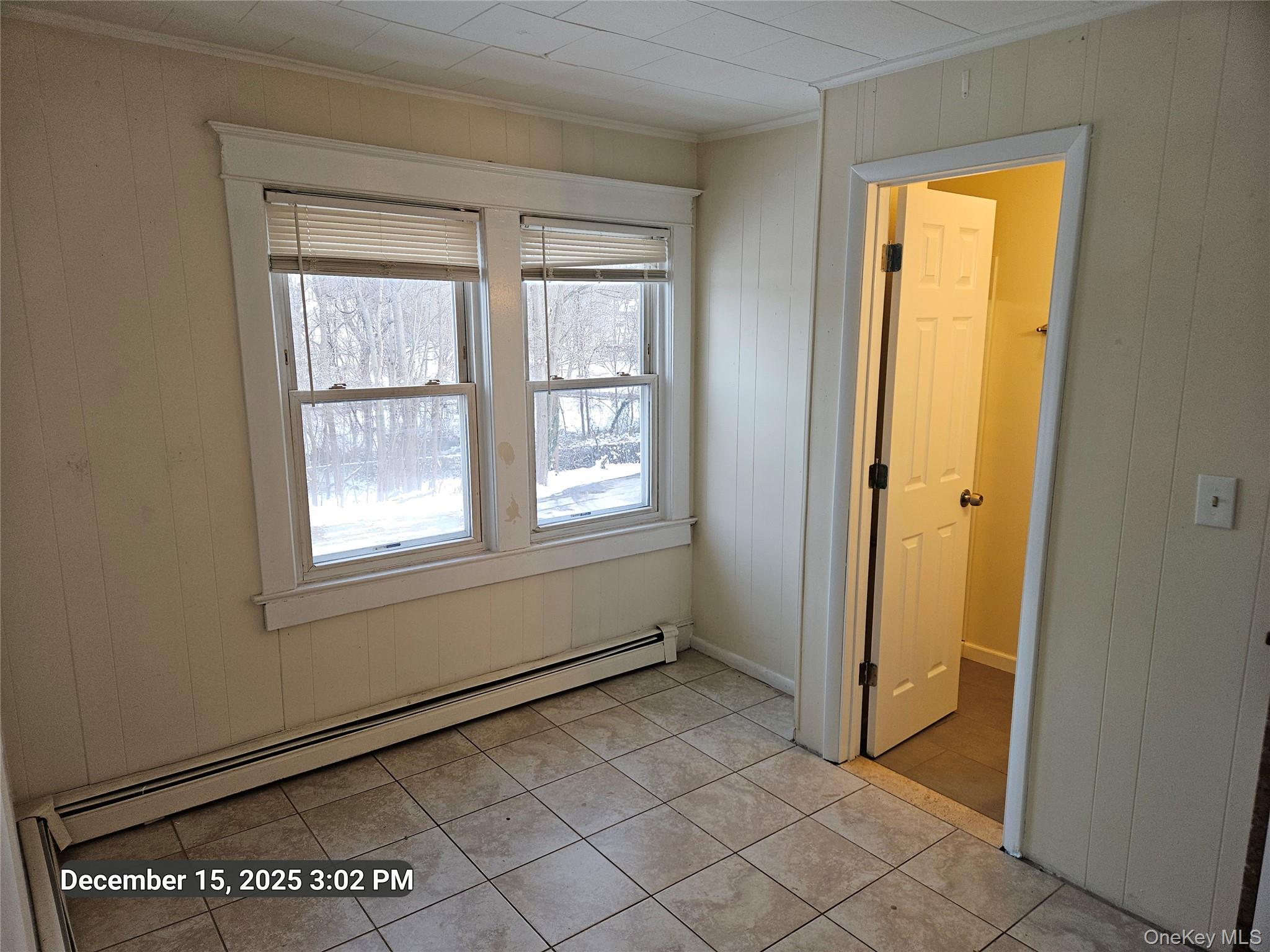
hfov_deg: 73.9
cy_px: 476
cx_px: 635
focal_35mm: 23
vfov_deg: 58.9
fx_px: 844
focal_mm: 5.4
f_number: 1.8
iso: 40
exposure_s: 1/60
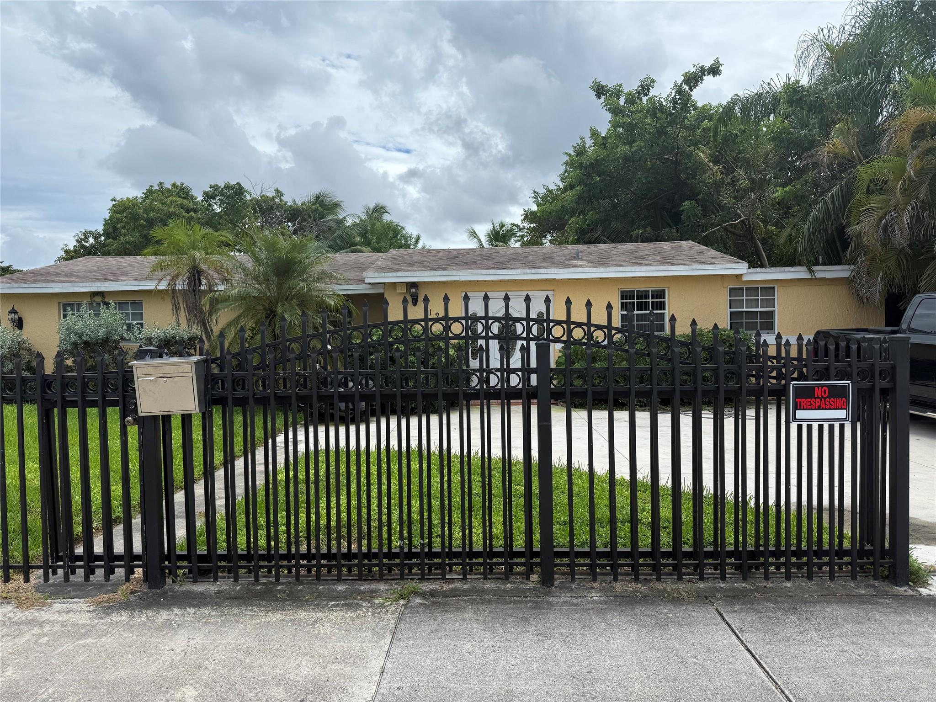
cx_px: 468
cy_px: 351
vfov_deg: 56.8
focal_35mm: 24
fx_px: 649
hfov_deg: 71.6
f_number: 1.78
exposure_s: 1/3953
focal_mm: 6.76
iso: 80
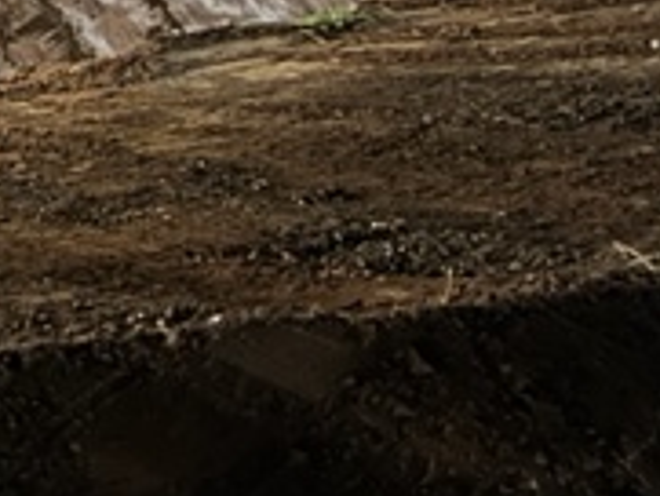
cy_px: -368
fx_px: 1755
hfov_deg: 18.3
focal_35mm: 92
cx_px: -397
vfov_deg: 14.4
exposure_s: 1/14
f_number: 1.6
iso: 640
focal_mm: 5.1
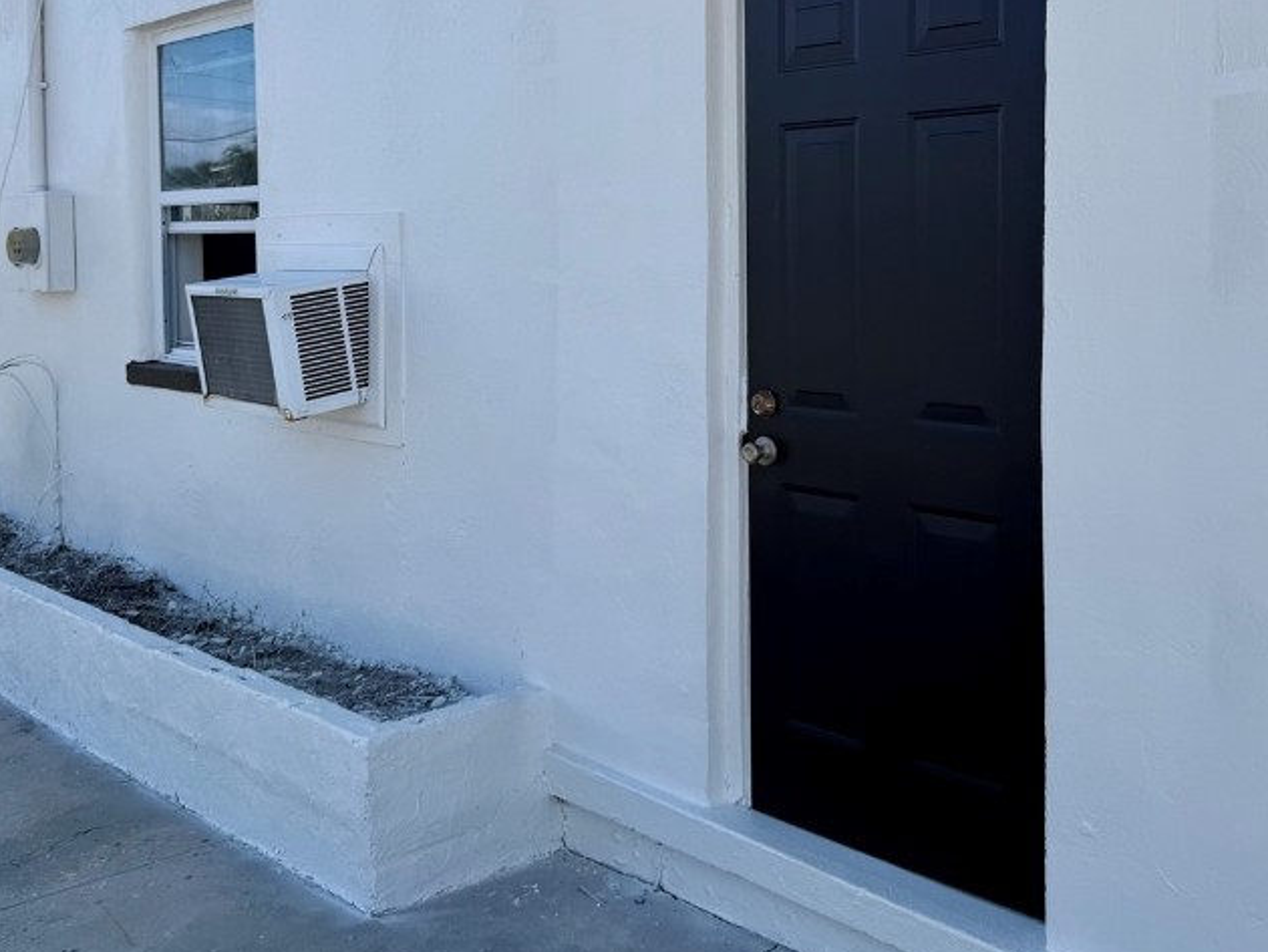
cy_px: 304
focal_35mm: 39
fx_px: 1429
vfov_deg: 36.4
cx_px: 704
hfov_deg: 47.8
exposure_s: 1/4167
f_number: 1.78
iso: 80
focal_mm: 6.76
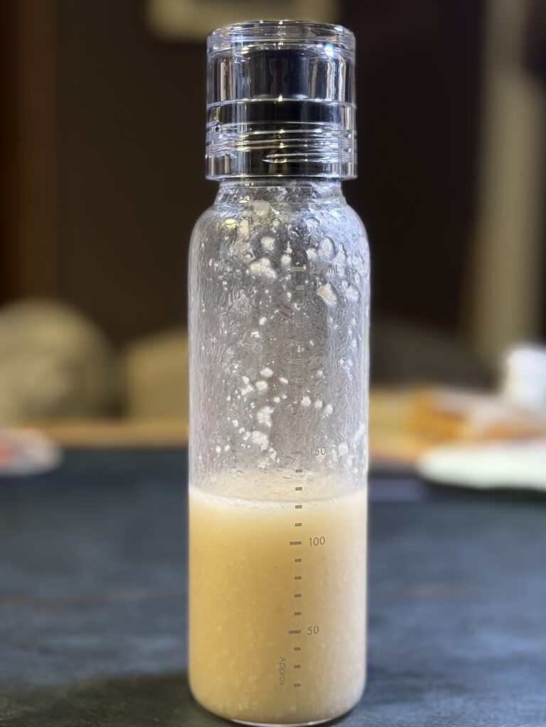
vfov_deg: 36.8
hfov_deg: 28.0
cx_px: 273
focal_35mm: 52
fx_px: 1094
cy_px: 364
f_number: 1.6
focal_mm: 5.96
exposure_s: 1/59
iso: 80
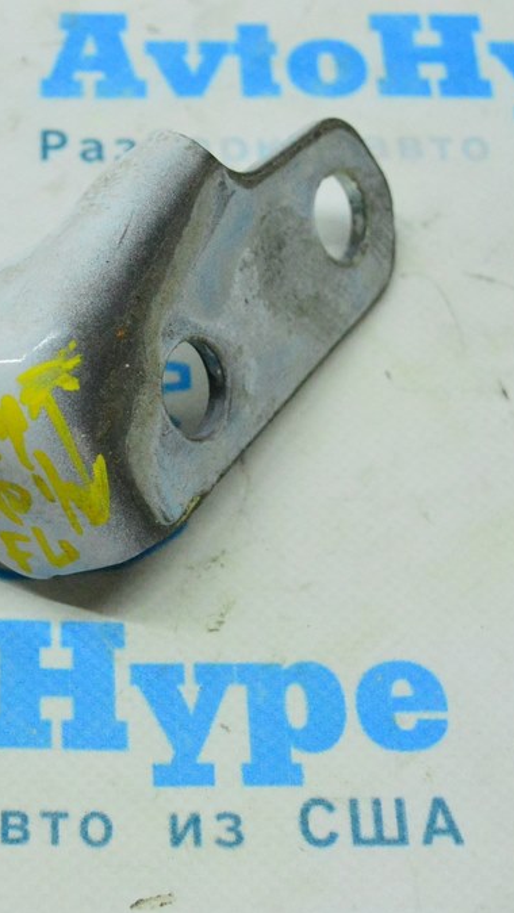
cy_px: 459
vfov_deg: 26.2
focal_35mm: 81
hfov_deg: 14.6
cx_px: -28
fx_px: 1961
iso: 6400
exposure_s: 1/640
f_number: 6.3
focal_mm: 34
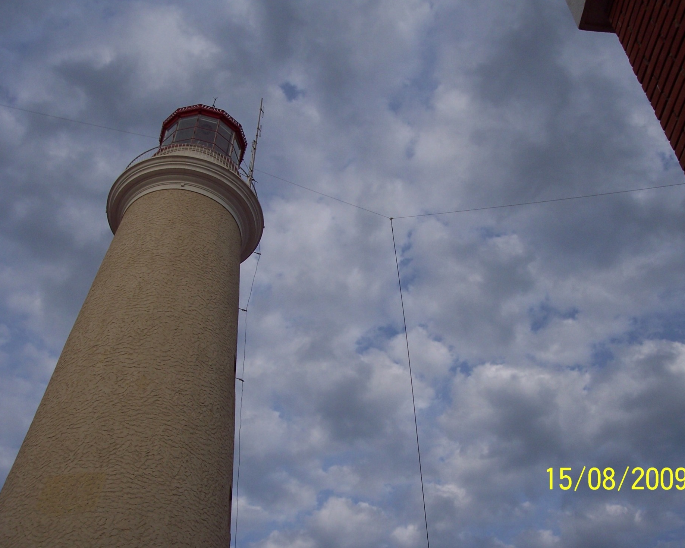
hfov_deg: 44.8
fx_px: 831
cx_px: 359
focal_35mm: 41
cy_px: 272
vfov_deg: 36.5
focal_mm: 8
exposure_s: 1/1000
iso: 100
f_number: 4
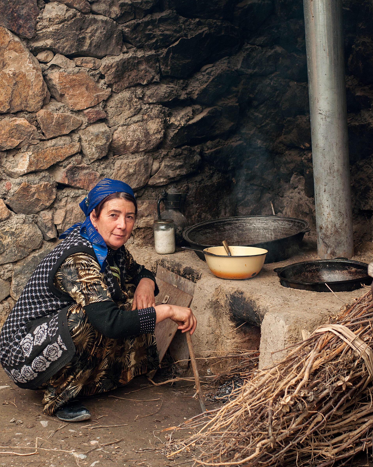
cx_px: 186
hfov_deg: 18.1
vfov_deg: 22.5
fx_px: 1173
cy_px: 226
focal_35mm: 85
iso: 200
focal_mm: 50
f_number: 2.8
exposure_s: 1/200
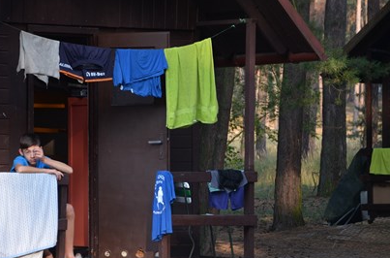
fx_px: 2365
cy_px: 182
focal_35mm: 219
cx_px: 107
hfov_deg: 9.4
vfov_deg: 6.2
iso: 200
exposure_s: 1/125
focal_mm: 98
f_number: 5.6
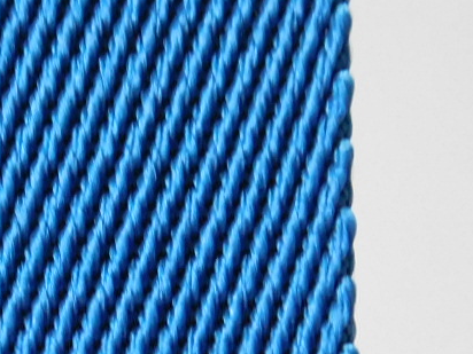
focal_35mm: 97
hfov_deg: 19.9
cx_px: 59
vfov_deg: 13.7
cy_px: 630
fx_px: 1325
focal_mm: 4.5
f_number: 3.4
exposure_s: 1/15
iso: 400
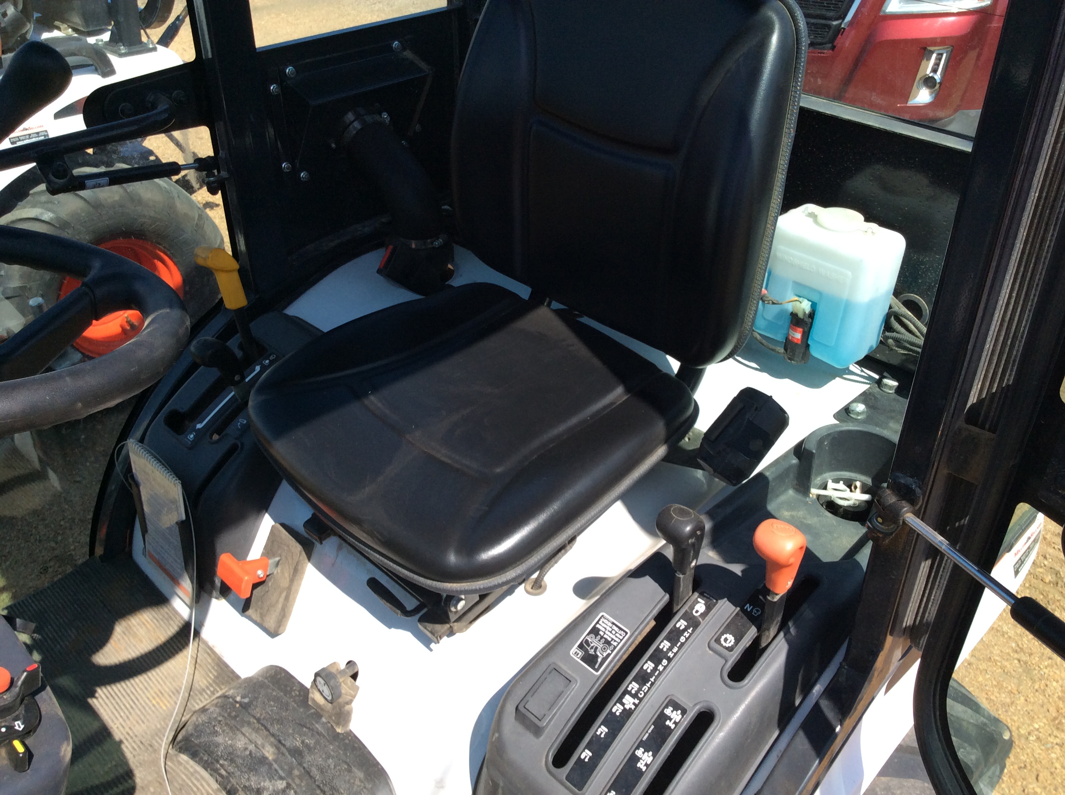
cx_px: 532
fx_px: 983
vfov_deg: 44.1
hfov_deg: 56.9
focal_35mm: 32
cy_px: 398
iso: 32
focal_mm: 3.3
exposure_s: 1/794
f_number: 2.4
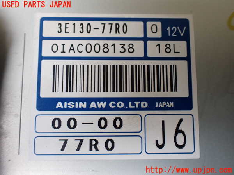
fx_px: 203
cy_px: 88
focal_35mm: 30
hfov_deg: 60.0
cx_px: 117
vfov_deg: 46.8
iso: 160
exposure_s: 1/125
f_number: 2.3
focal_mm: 5.4
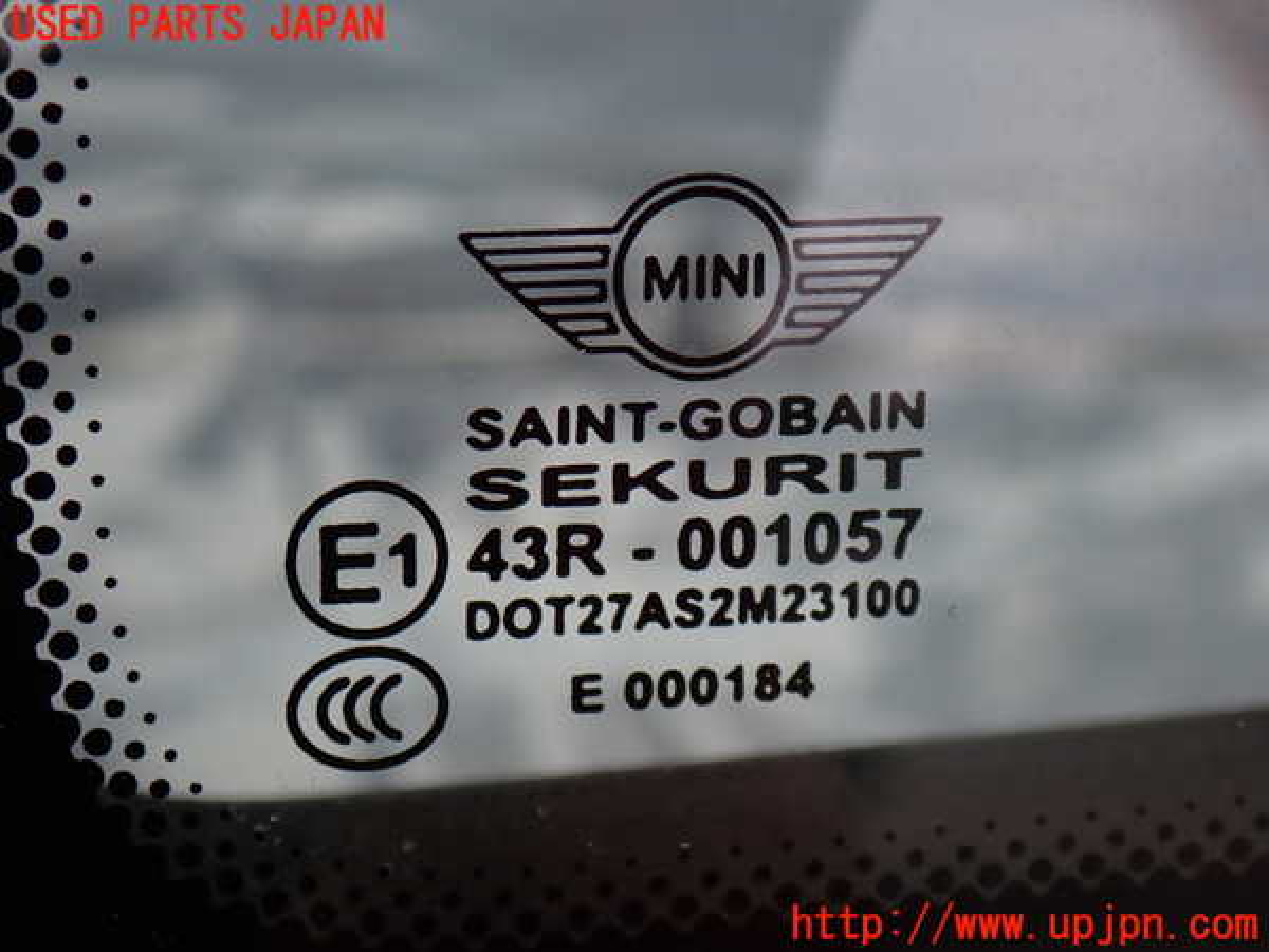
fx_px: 3446
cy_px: 476
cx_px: 634
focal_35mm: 94
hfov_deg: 20.9
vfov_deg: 15.7
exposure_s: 1/200
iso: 200
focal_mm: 16.79
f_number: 4.7
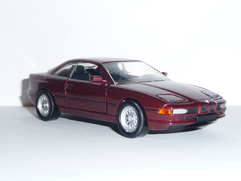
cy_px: 90
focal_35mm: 75
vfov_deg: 19.6
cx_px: 120
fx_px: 522
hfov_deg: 26.0
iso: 100
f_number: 4.3
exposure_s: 1/30
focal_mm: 9.3
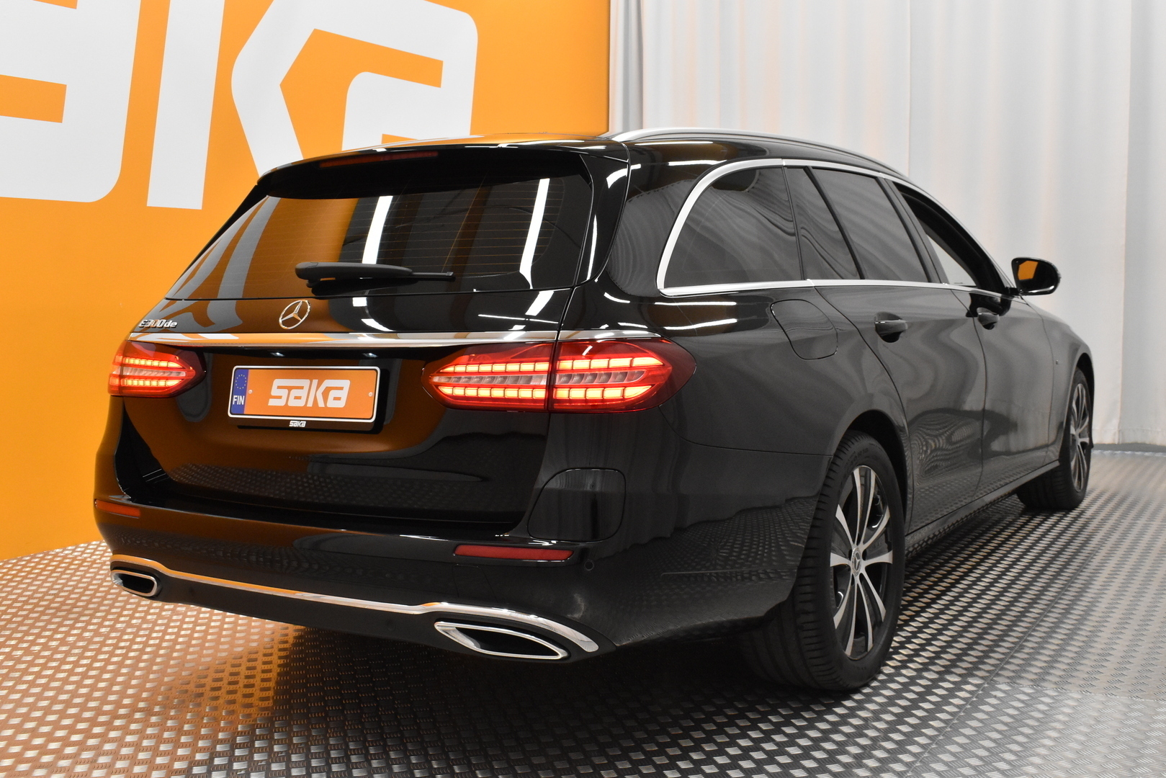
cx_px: 583
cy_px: 389
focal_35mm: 38
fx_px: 1215
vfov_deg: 35.5
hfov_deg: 51.3
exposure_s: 1/100
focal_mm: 25
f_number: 10
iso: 3200
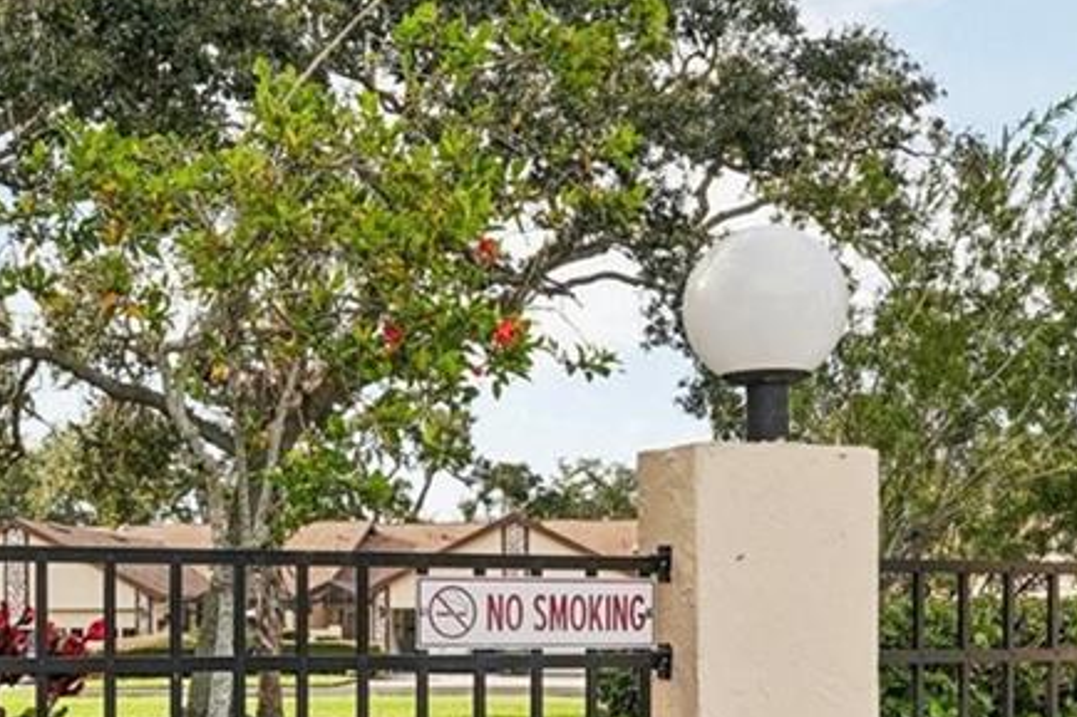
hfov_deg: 33.3
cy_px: 620
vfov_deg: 22.5
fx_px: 1764
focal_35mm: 59
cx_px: 273
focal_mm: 16
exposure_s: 1/250
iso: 400
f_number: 8
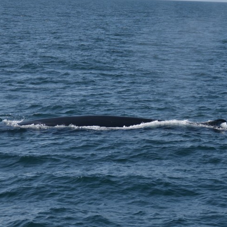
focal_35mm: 171
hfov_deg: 10.2
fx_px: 1269
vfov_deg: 10.2
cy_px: 124
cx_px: 154
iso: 200
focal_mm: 60
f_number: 4
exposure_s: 1/4000
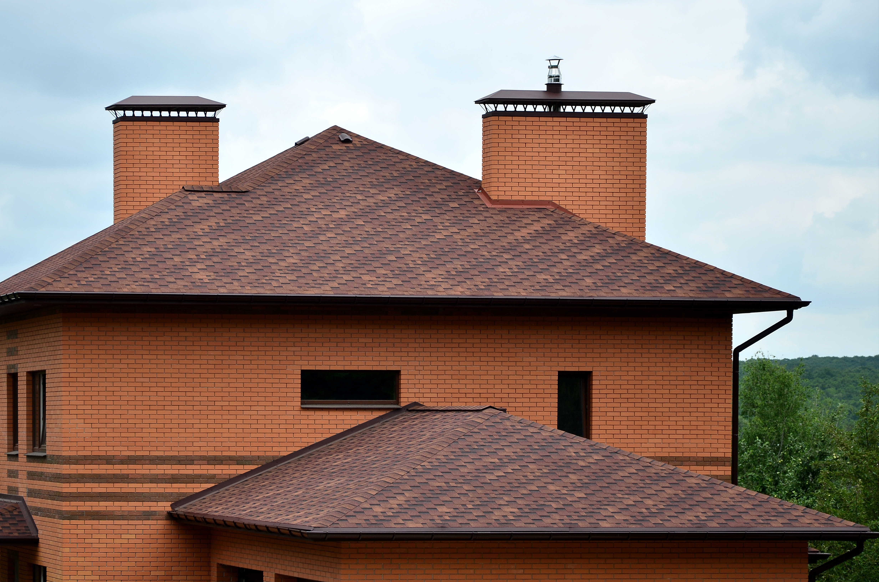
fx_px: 2741
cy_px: 291
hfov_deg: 18.2
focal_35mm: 112
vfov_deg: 12.1
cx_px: 440
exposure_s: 1/250
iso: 100
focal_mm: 75
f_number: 5.3
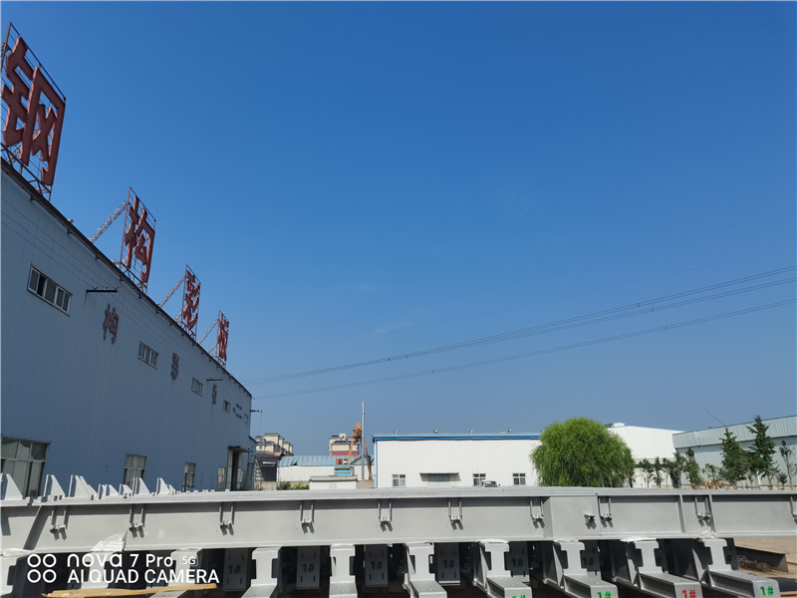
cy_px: 299
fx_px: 599
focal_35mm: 26
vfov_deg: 53.1
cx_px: 398
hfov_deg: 67.3
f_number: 1.8
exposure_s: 1/1751
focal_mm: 5.58
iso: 50
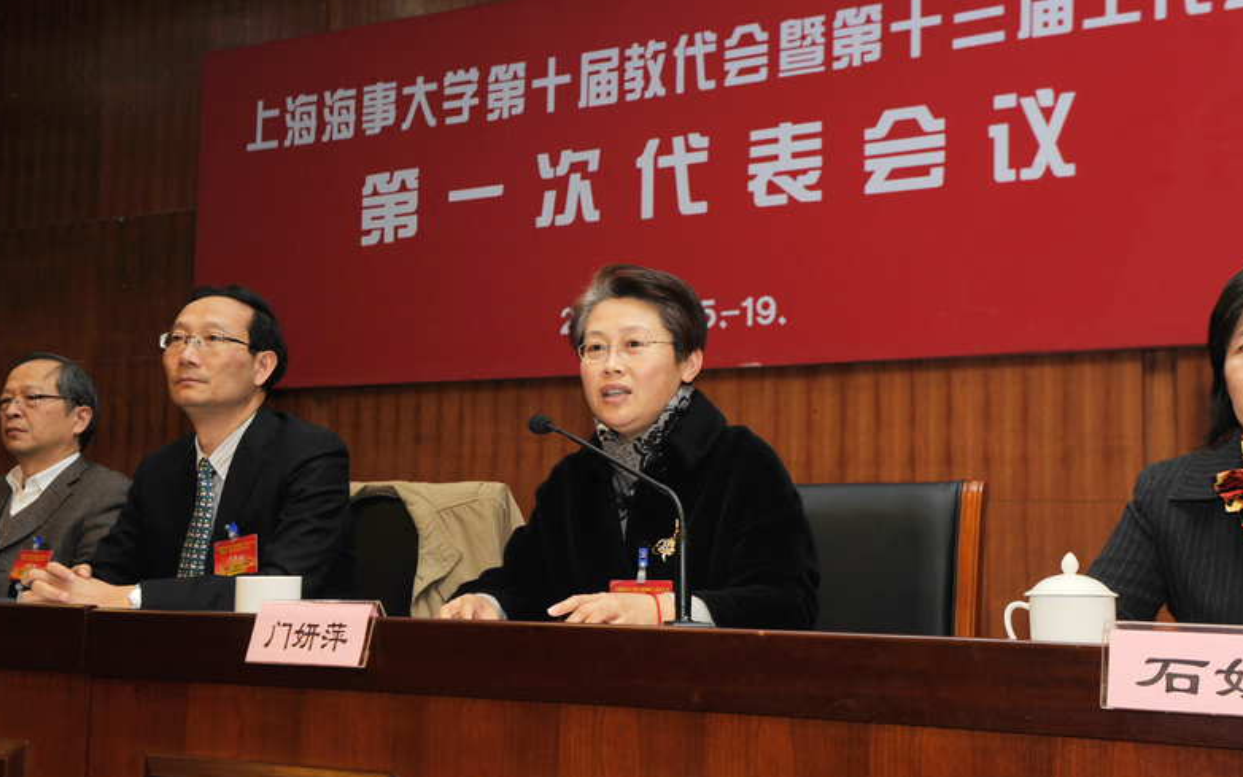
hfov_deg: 40.3
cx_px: 618
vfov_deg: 25.8
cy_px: 410
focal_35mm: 50
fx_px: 1694
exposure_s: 1/60
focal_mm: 48
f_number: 8
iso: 800
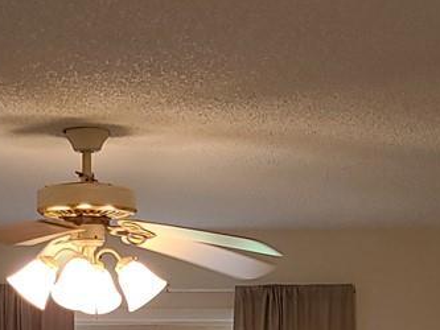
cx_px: 214
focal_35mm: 125
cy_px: 620
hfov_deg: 15.8
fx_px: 1589
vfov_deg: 11.0
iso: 64
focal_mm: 5.4
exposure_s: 1/60
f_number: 1.8
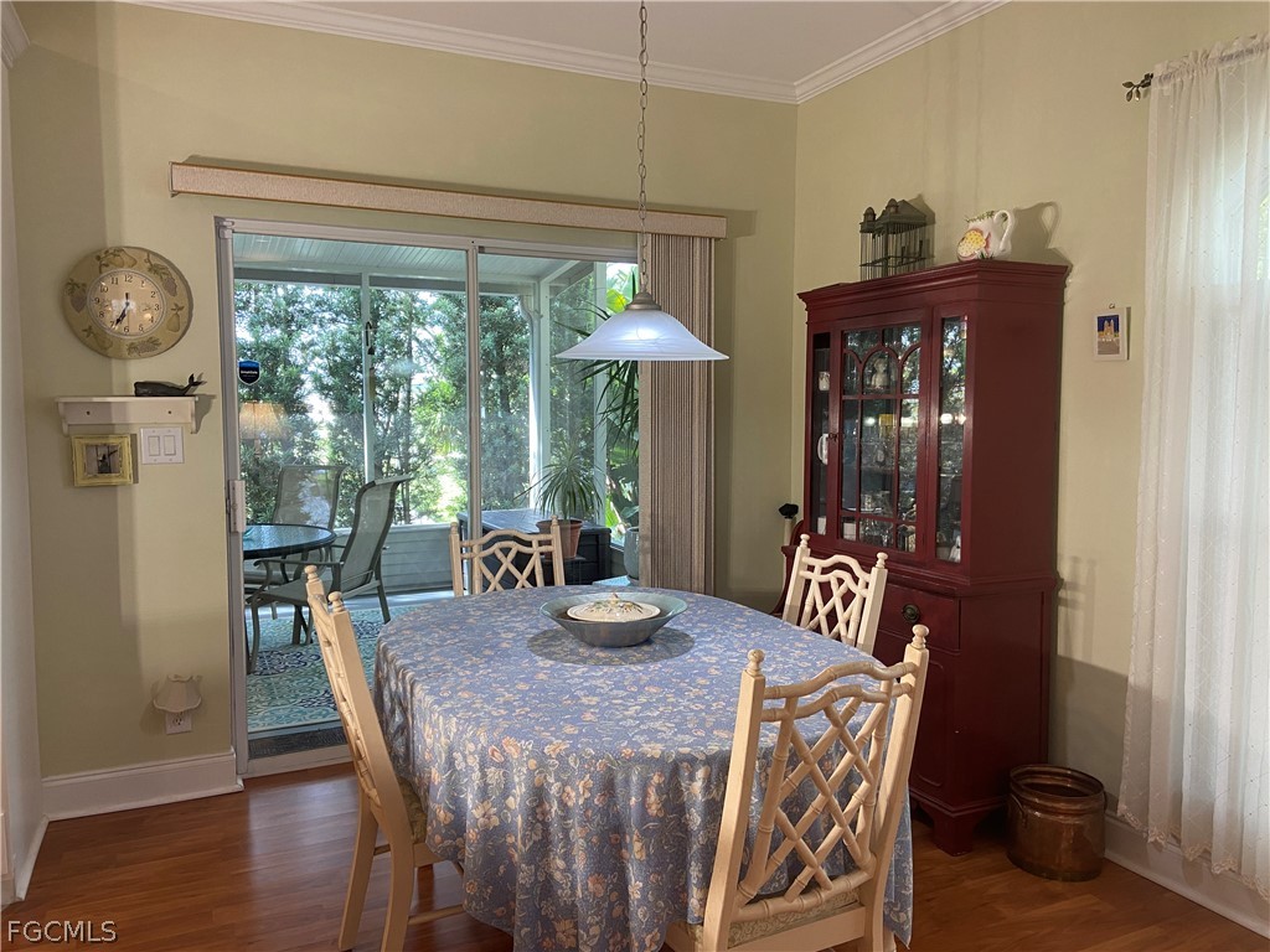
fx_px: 954
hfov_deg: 67.3
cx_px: 635
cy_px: 476
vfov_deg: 53.1
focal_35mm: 26
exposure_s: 1/60
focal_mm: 4.25
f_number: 1.8
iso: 80
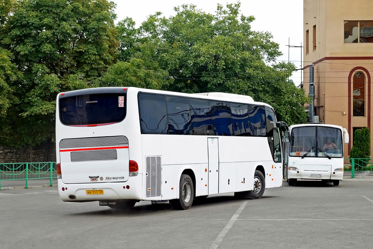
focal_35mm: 82
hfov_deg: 24.6
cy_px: 124
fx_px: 855
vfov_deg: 16.6
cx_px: 186
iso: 400
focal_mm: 55
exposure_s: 1/500
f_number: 7.1
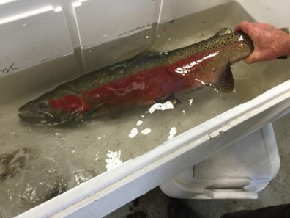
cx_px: 145
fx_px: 243
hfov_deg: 61.7
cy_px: 109
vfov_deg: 48.2
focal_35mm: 29
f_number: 2.2
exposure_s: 1/30
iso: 50
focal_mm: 4.15
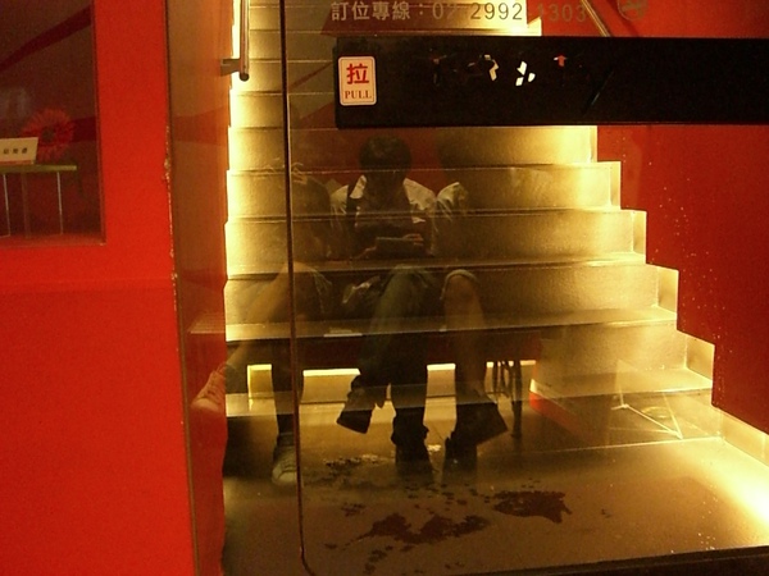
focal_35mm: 38
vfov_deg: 37.7
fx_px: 844
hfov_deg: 49.0
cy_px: 288
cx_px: 384
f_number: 2.7
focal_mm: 6.2
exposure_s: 1/15
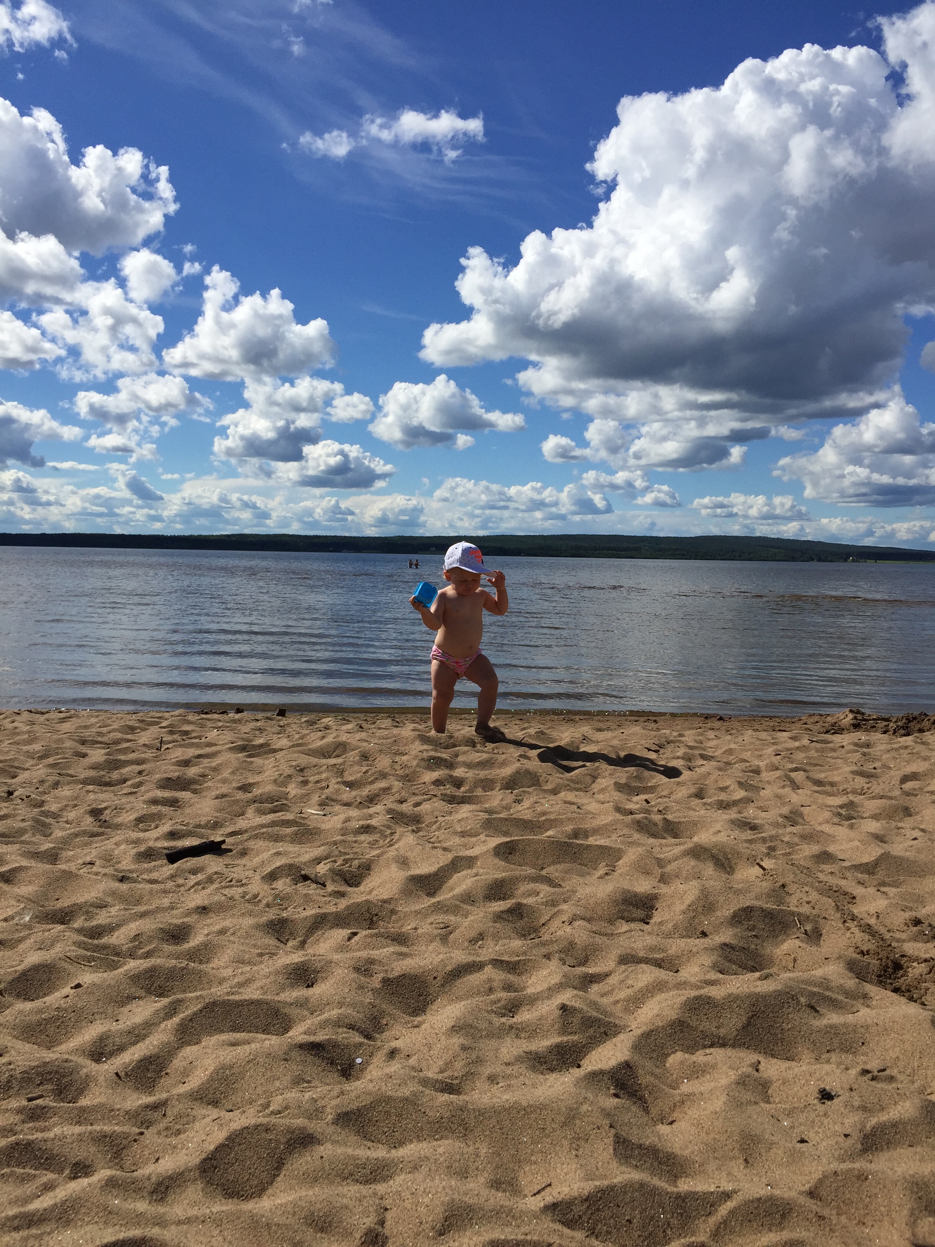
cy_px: 624
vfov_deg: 61.7
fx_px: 1044
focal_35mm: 29
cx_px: 468
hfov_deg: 48.2
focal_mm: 4.15
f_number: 2.2
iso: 32
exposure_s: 1/4950
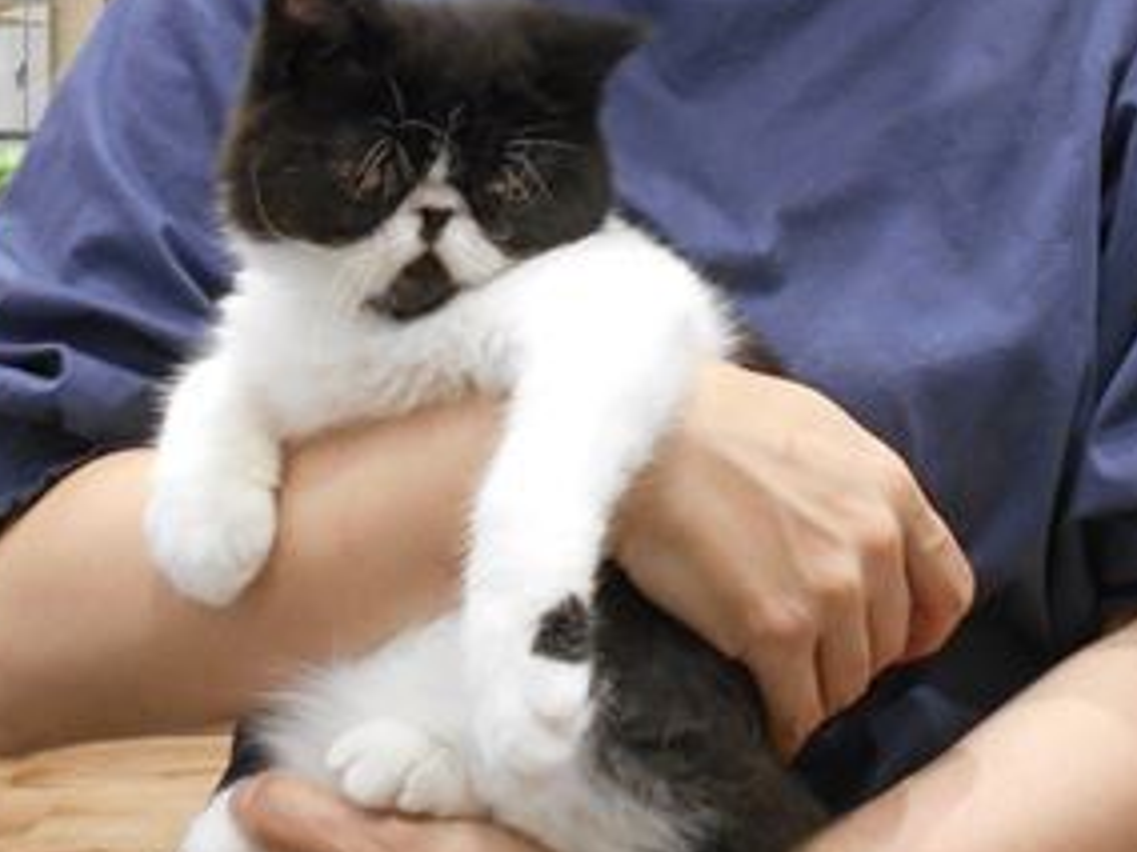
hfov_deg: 34.6
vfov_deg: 25.5
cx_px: 765
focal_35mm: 55
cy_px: 48
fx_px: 1807
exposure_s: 1/30
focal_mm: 4.6
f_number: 3.2
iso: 220
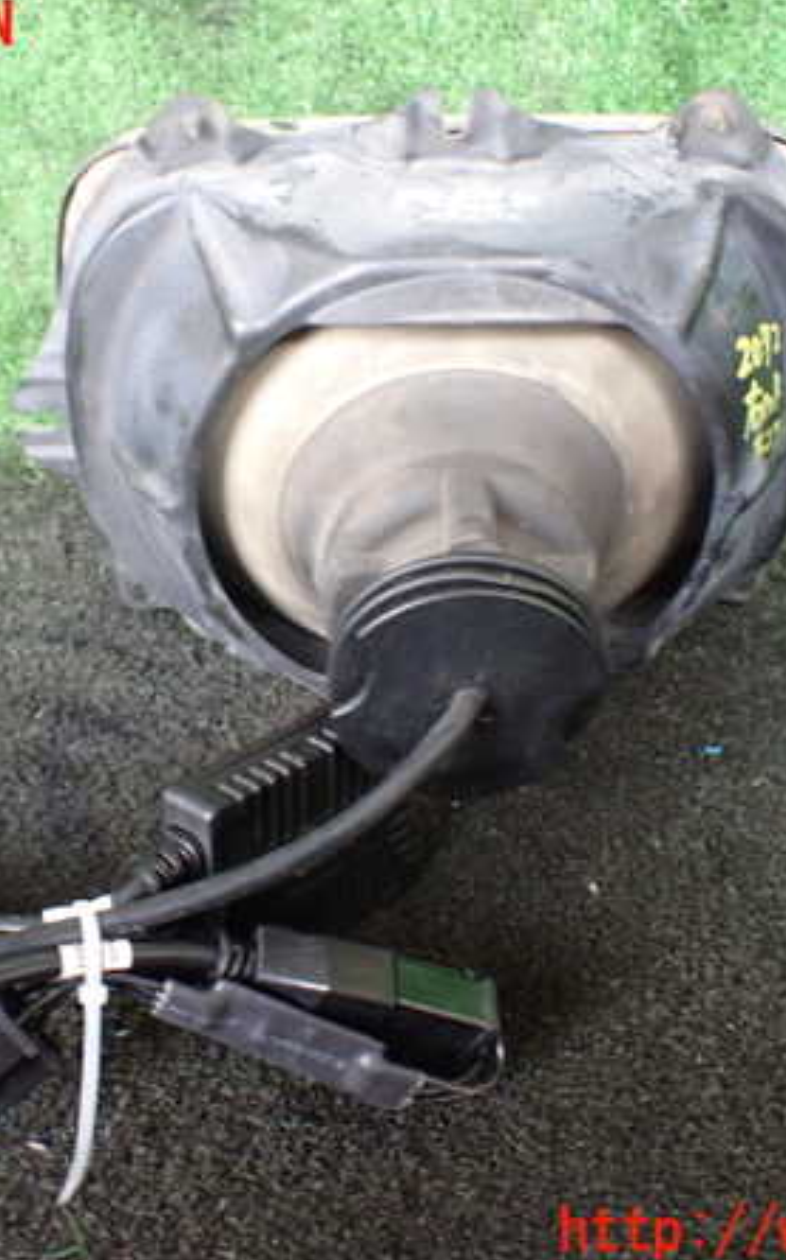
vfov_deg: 46.2
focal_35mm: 43
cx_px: 349
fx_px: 1476
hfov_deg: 29.8
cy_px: 630
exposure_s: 1/30
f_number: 2.3
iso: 800
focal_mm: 5.4
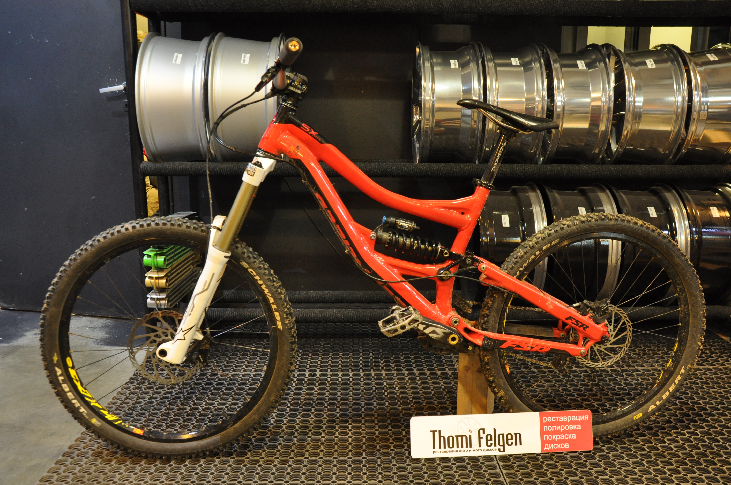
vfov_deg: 41.6
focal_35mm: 32
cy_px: 242
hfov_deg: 59.6
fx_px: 639
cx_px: 366
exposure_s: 1/8
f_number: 5.6
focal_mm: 21
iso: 1250
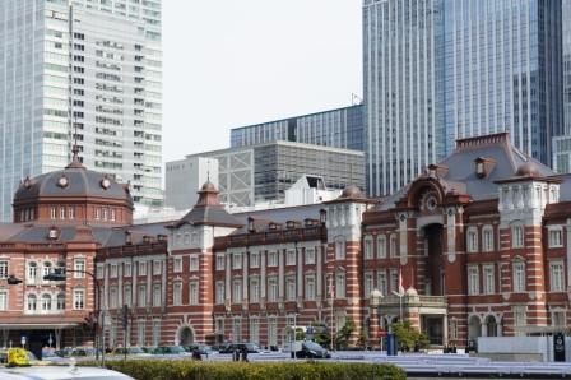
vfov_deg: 16.5
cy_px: 190
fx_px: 1308
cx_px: 286
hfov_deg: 24.6
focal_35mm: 82
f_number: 11
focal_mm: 55
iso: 200
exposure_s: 1/125
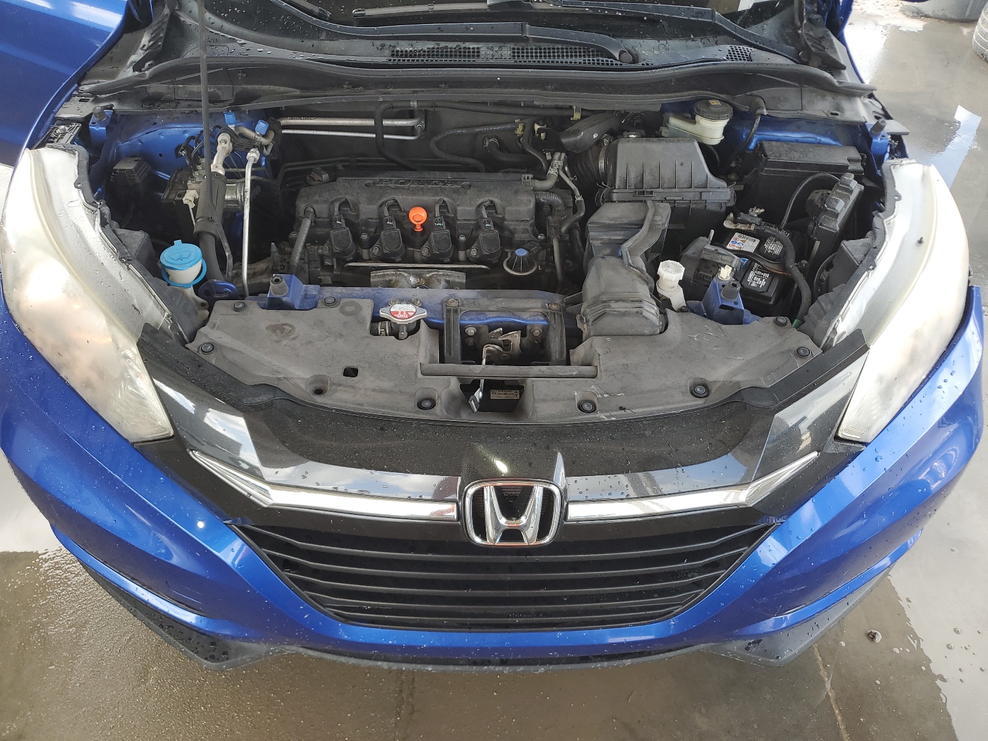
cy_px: 370
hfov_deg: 67.3
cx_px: 494
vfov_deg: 53.1
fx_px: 742
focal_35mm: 26
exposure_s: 1/250
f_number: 1.5
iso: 50
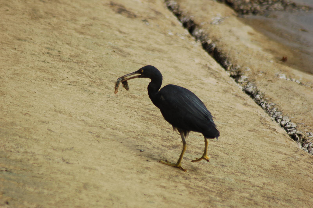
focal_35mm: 450
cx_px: 156
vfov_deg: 3.0
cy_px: 104
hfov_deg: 4.6
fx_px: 3909
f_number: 5.6
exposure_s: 1/1000
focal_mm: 300
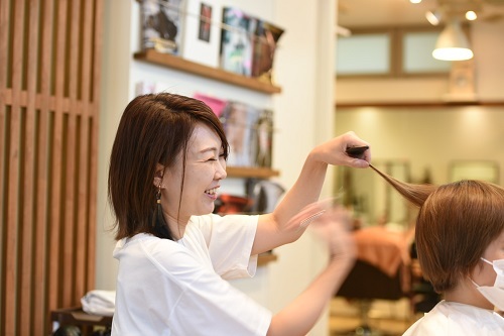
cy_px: 168
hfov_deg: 28.9
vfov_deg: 19.4
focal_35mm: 70
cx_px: 252
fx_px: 980
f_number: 2.8
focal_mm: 70
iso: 160
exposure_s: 1/25
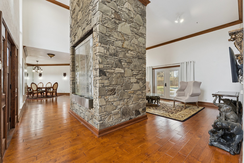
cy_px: 82
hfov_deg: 99.3
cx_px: 122
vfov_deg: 76.2
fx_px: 104
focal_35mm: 15
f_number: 10
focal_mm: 15.3
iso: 200
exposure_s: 1/10
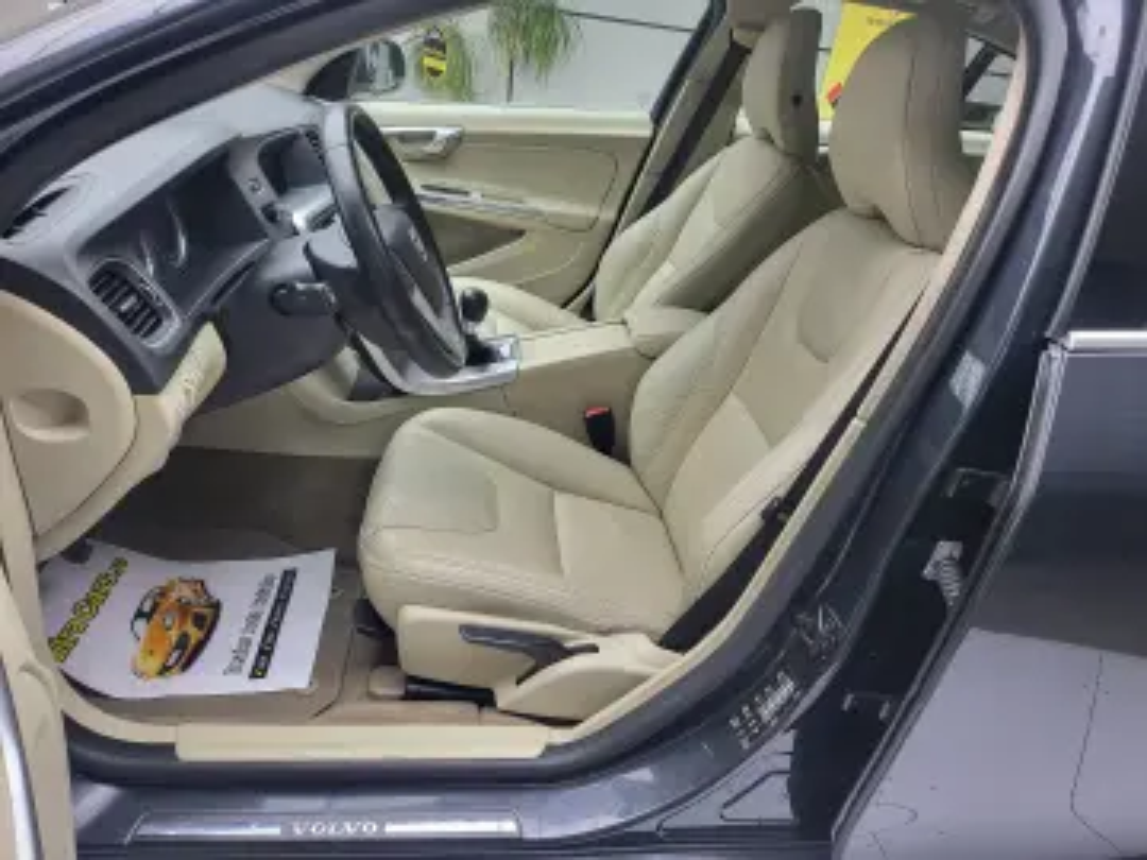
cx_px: 574
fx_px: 795
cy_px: 430
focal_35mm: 24
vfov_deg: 56.8
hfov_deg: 71.6
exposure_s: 1/100
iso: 80
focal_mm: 5
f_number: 1.8
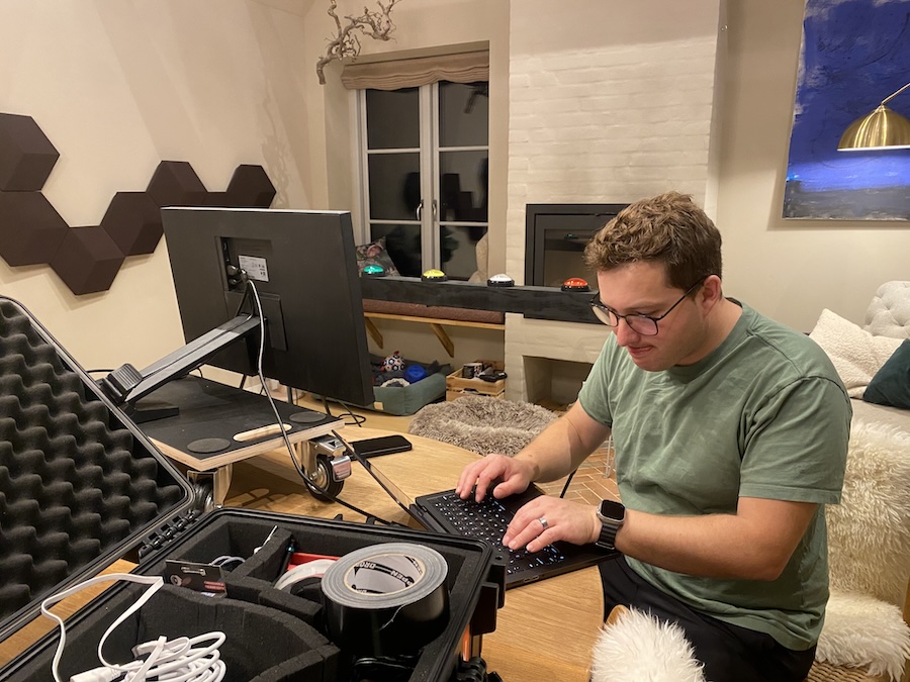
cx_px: 455
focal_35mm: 26
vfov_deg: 53.1
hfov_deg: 67.3
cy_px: 341
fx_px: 683
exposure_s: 1/59
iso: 400
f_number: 1.8
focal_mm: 4.25
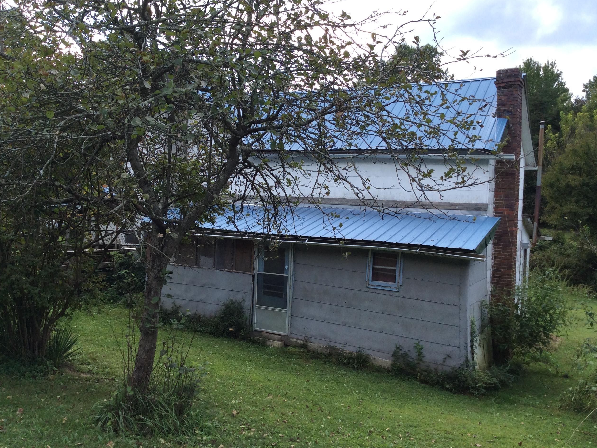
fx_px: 586
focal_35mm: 34
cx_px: 300
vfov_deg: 41.8
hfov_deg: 54.0
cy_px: 219
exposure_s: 1/461
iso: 32
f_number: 2.4
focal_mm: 3.3
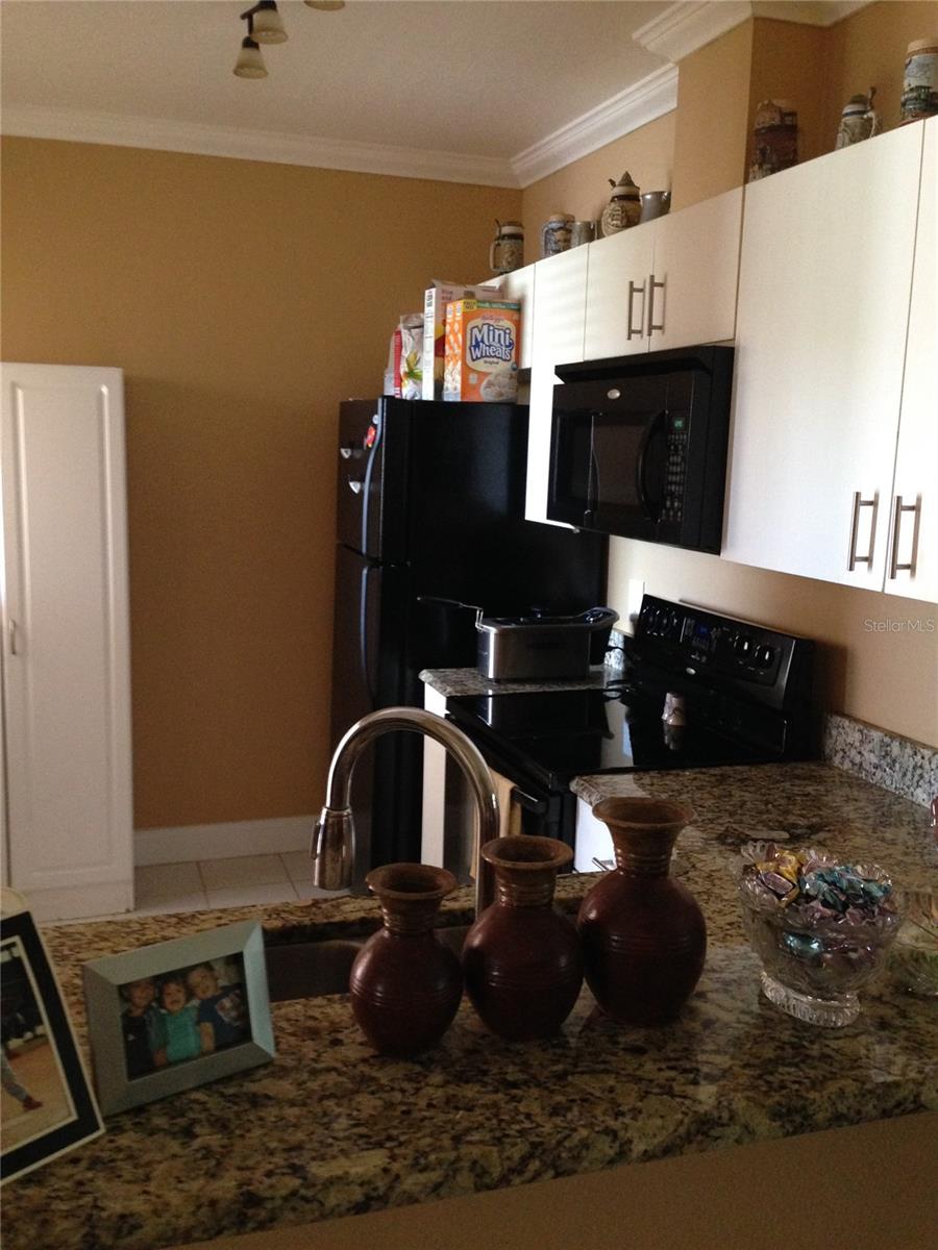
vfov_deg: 55.4
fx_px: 1192
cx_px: 469
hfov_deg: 42.9
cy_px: 625
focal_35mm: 33
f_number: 2.4
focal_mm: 4.12
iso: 320
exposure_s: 1/20
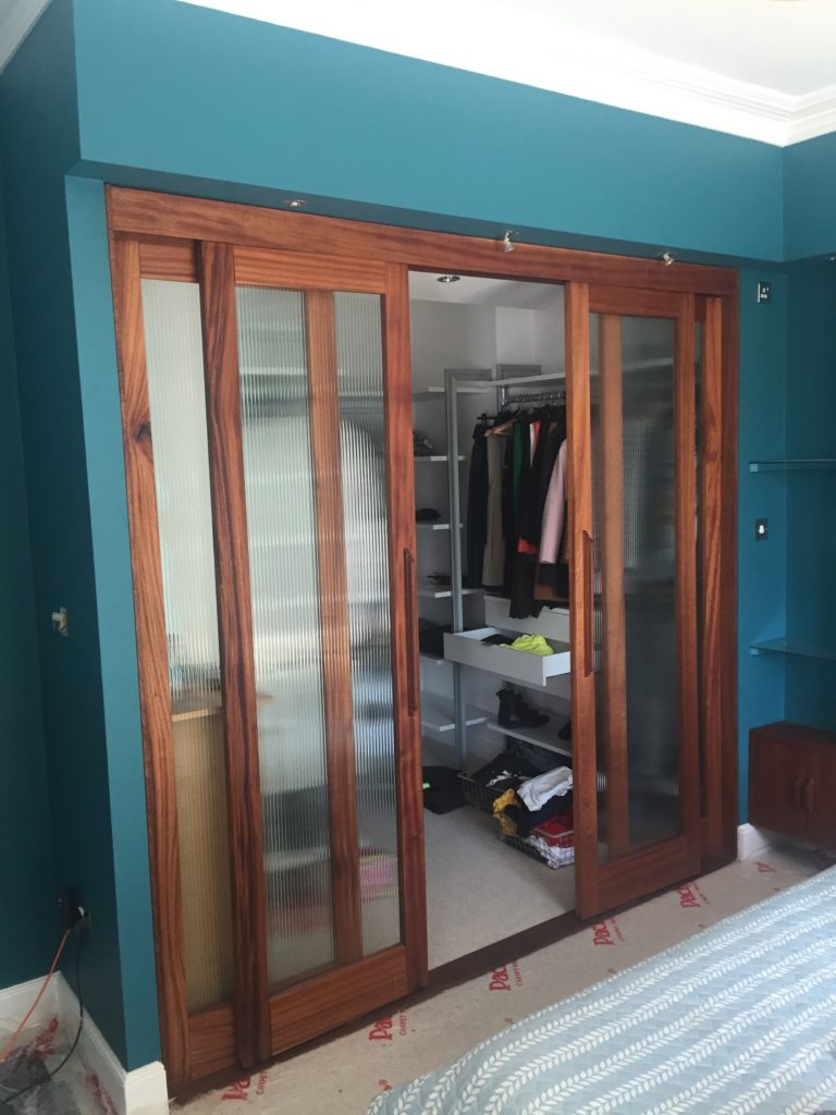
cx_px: 418
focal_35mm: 29
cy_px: 558
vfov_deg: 61.7
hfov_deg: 48.2
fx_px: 934
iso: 64
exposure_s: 1/33
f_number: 2.2
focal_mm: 4.15
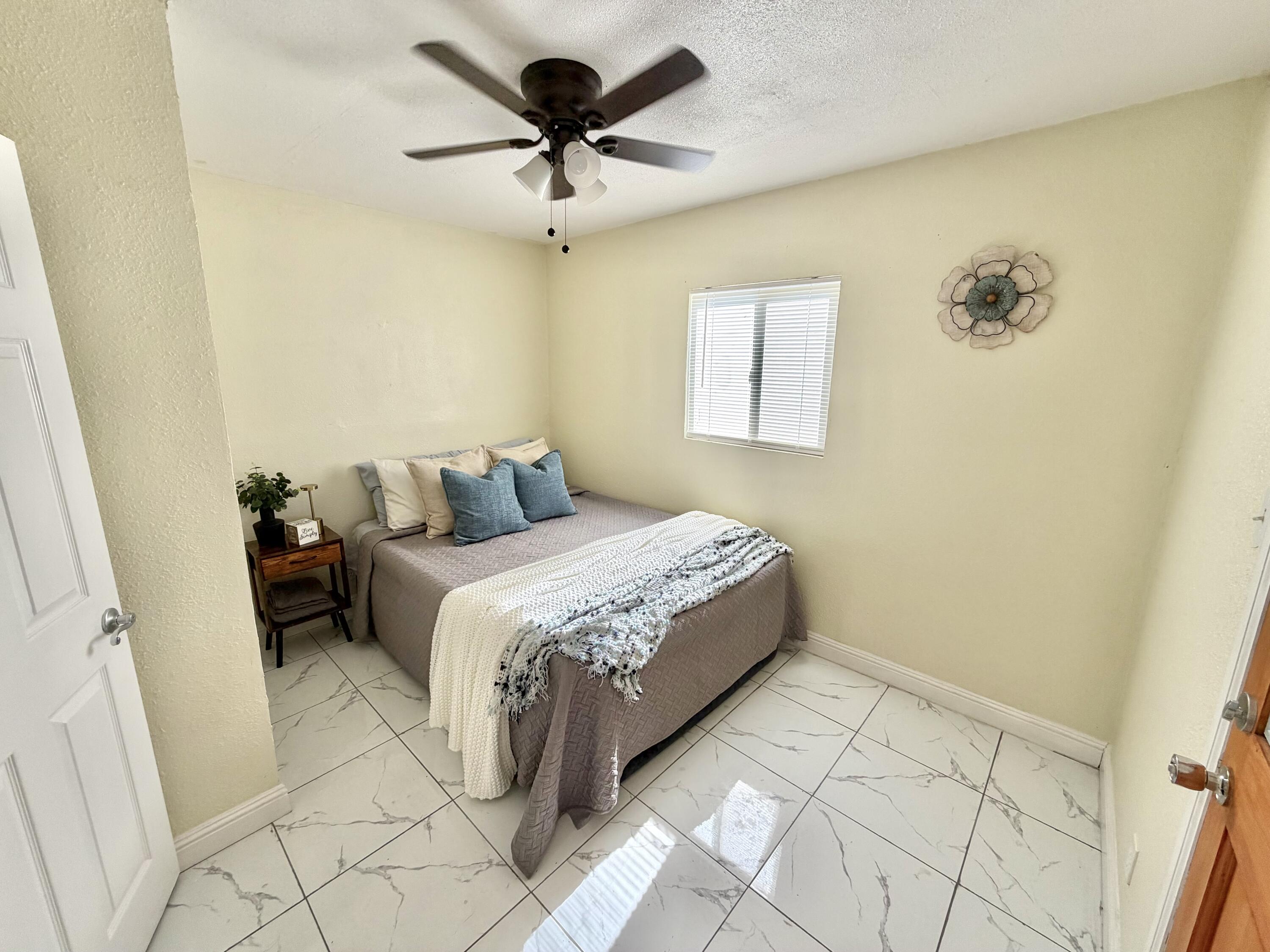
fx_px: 514
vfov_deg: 85.7
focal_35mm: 14
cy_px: 476
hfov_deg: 102.1
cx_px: 635
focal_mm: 2.22
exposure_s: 1/130
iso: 64
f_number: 2.2
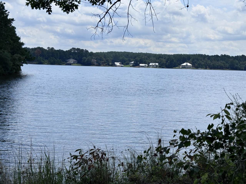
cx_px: 123
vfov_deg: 30.3
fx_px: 341
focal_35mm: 48
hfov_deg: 39.7
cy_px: 92
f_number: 1.78
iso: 64
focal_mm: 6.76
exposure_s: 1/7937
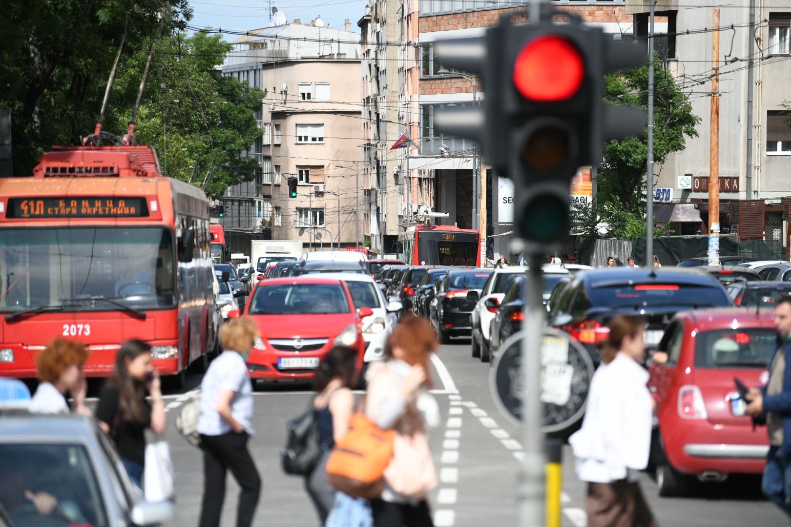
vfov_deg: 8.6
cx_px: 396
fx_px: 3515
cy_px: 264
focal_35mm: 160
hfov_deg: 12.8
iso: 500
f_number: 2.8
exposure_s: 1/8000
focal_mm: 160
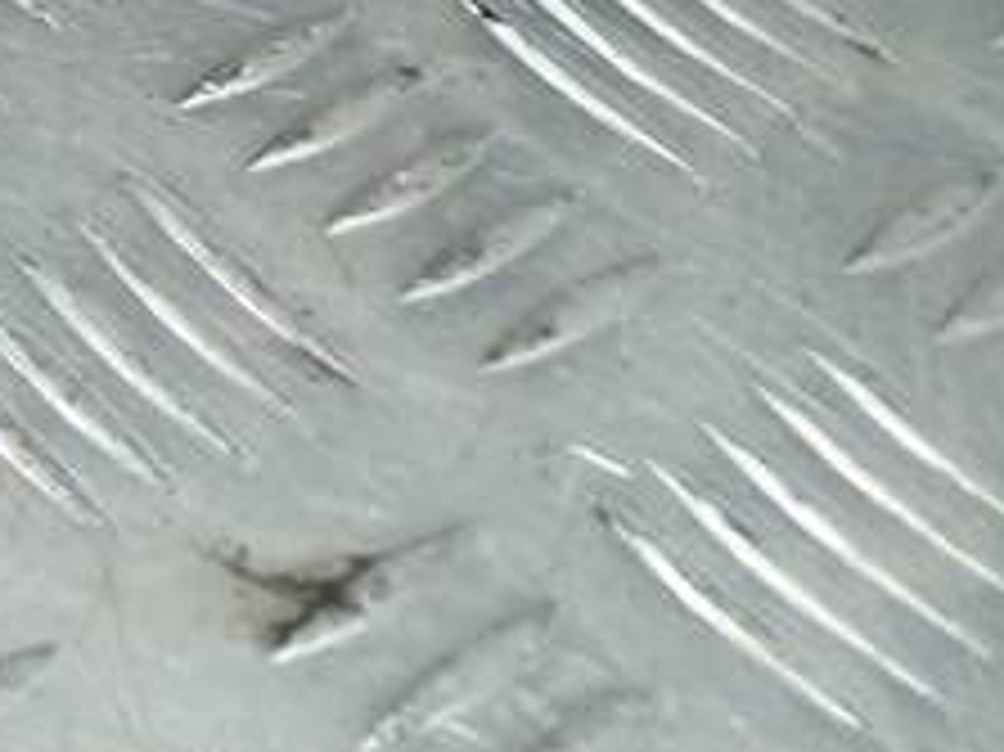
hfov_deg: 13.6
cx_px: -1216
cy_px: -946
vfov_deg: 11.1
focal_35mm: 115
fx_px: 3334
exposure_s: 1/50
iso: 80
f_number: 1.8
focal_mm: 4.6
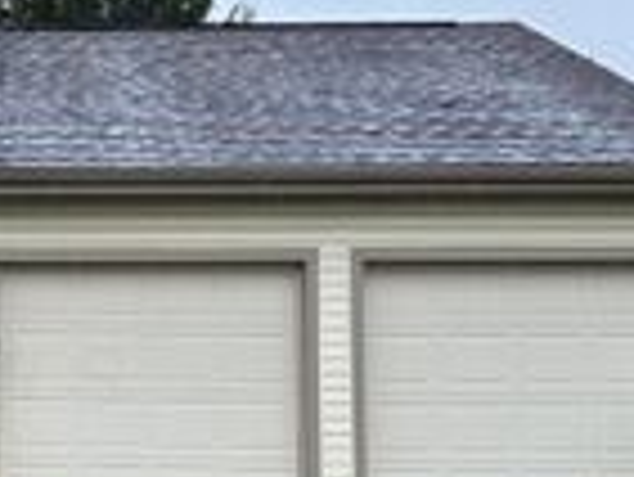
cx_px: -103
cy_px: 376
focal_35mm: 85
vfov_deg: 17.3
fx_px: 1558
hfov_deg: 21.5
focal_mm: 6.86
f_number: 1.78
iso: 80
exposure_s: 1/334
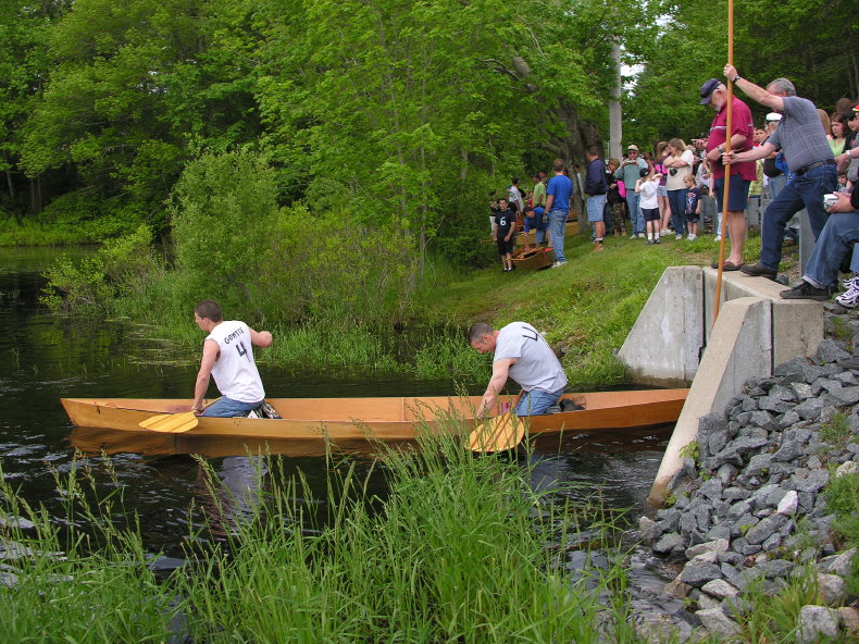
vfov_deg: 36.8
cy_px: 300
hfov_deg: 47.8
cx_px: 389
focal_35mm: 39
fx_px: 967
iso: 50
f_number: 2.8
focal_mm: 8.9
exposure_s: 1/250
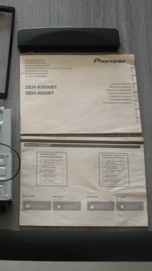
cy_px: 136
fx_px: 366
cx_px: -2
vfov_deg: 40.6
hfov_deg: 22.5
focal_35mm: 51
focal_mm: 6.3
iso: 400
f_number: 3.5
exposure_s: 1/45.3
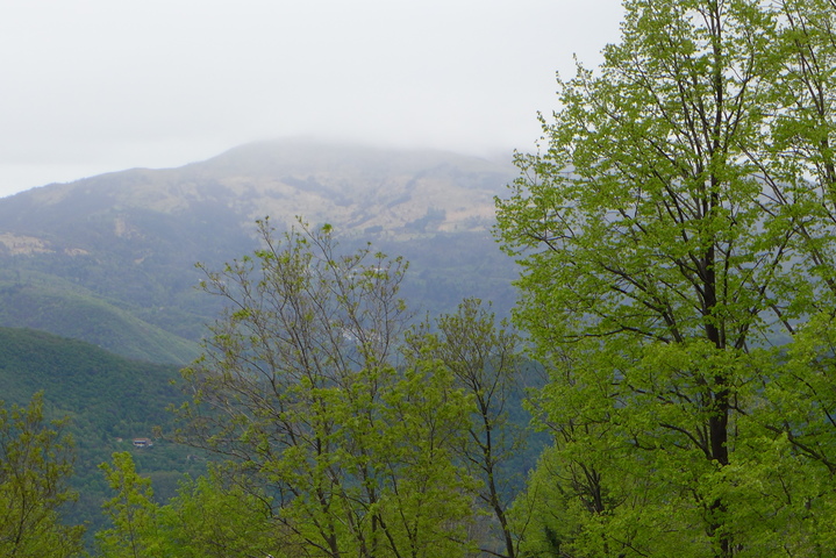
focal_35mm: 135
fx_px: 3136
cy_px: 279
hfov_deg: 15.2
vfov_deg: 10.2
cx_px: 418
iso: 80
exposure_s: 1/250
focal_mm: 17.7
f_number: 2.8
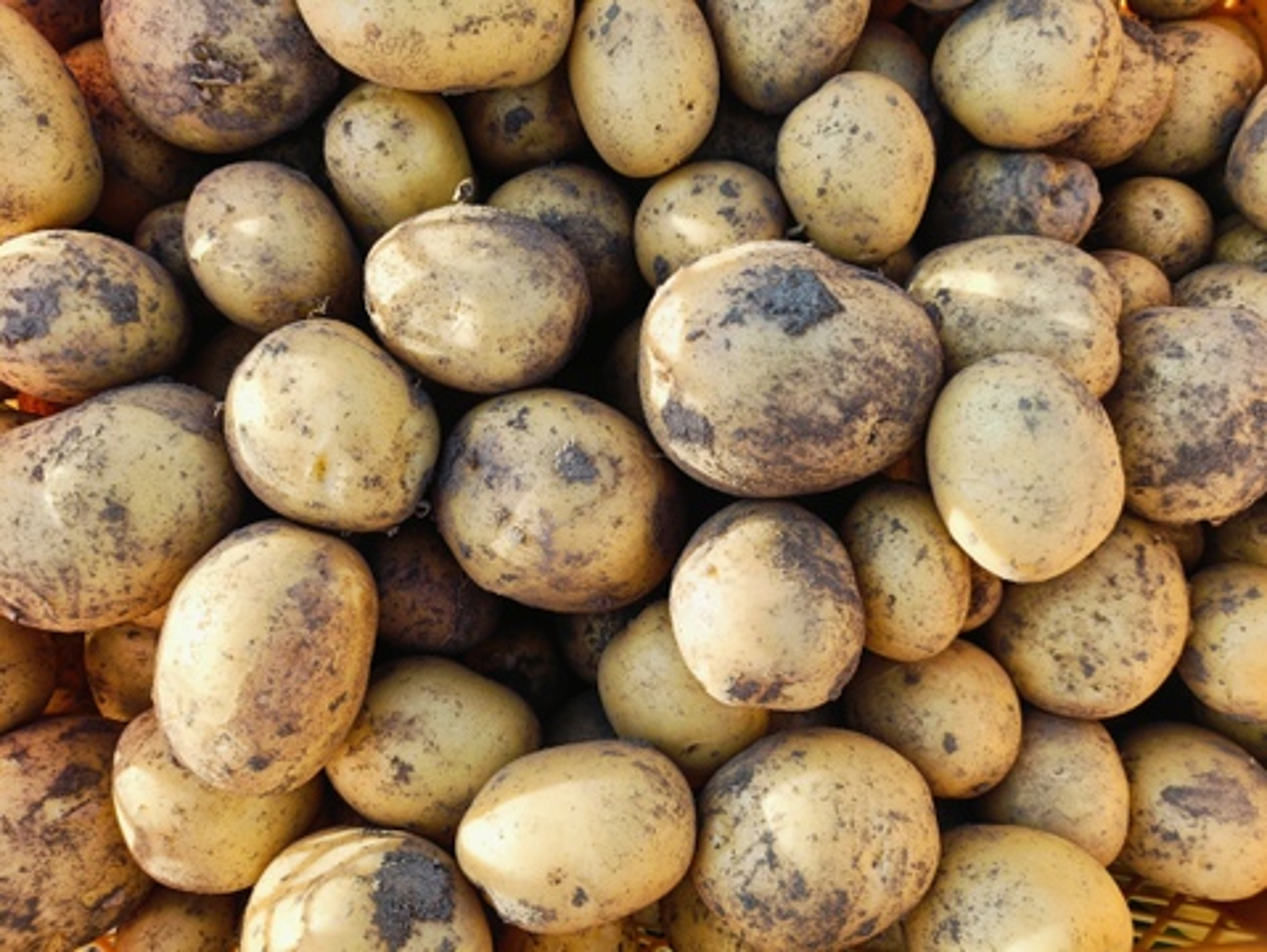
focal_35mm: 25
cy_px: 476
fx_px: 916
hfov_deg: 69.4
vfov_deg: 54.9
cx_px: 634
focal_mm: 4.7
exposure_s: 1/131
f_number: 1.7
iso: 50
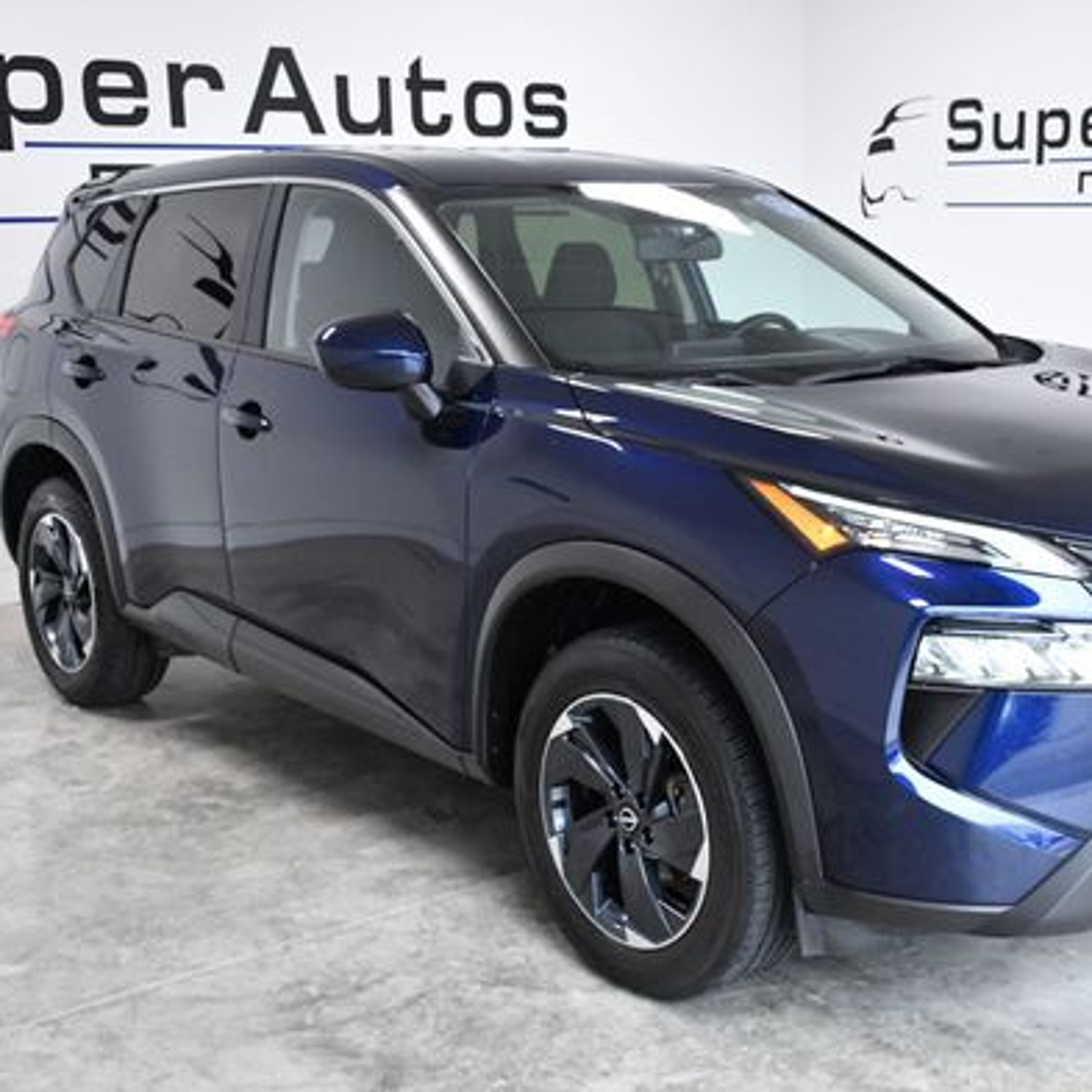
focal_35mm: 47
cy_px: 575
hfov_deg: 35.8
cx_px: 703
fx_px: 1677
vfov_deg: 36.1
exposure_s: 1/250
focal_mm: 23
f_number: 8
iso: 2500
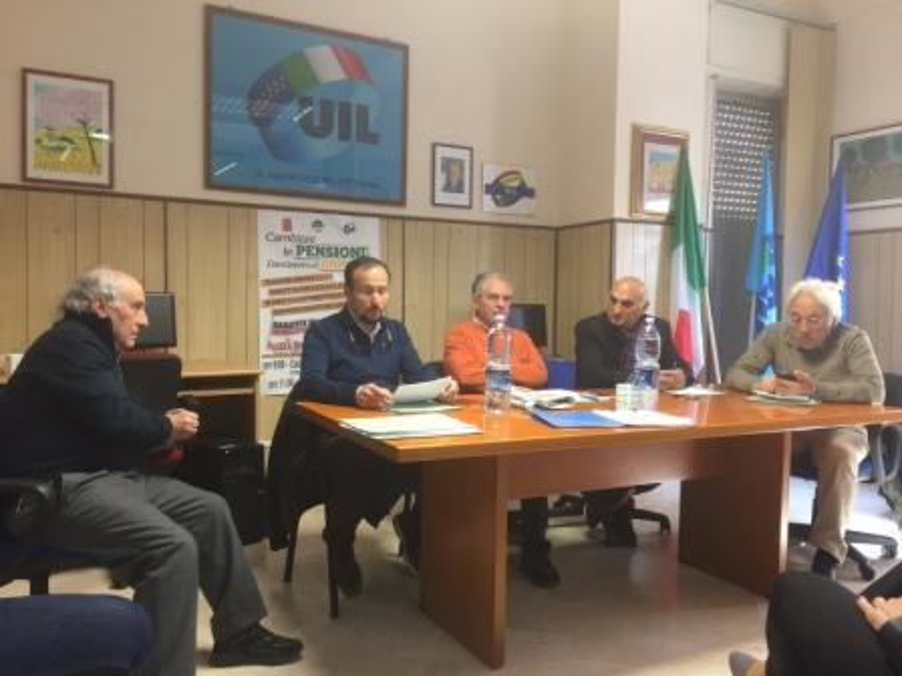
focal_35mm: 29
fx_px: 756
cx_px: 451
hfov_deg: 61.7
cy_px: 338
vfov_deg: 48.2
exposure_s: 1/33
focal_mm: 4.15
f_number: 2.2
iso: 125
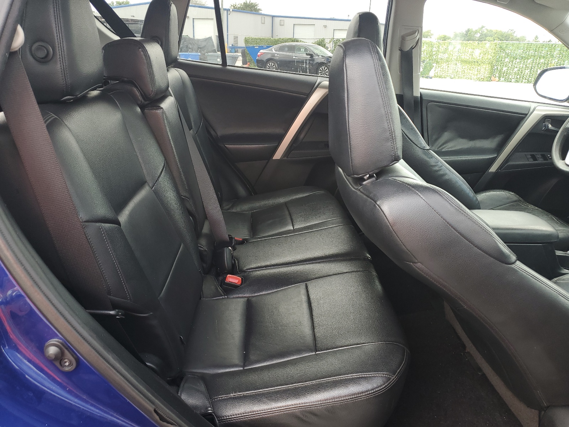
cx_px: 284
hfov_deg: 67.3
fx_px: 427
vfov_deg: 53.1
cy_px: 214
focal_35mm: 26
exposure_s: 1/175
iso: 50
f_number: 1.5
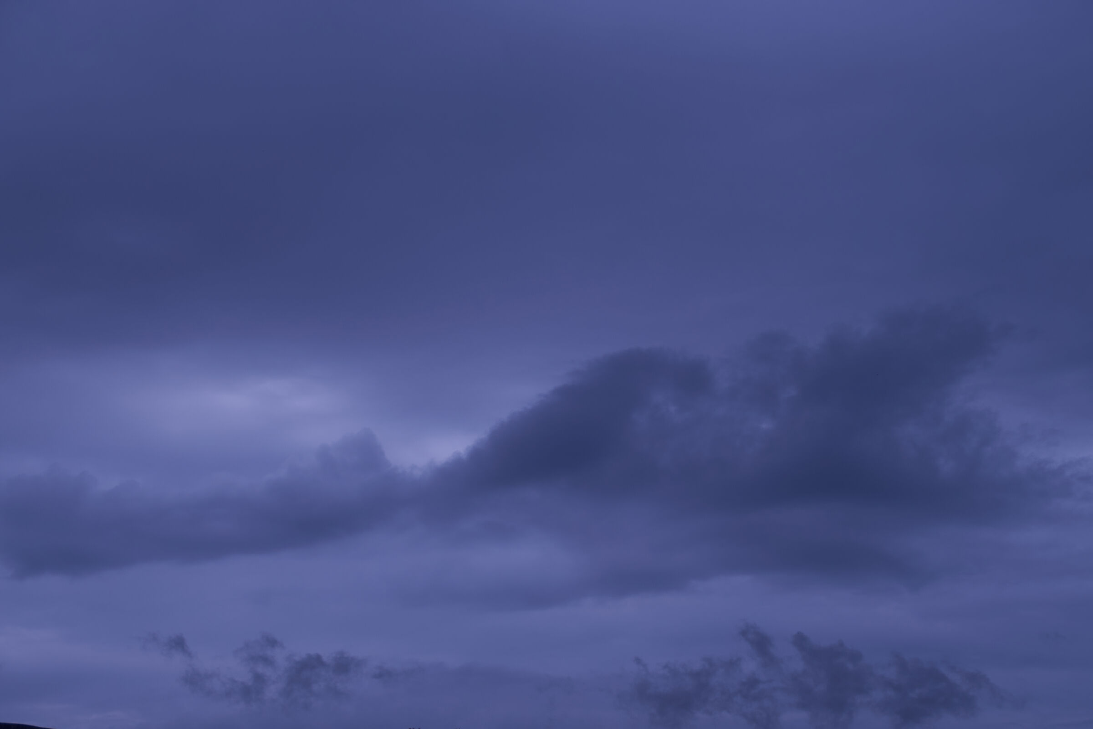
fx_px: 2277
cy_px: 364
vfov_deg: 18.2
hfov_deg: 27.0
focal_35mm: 75
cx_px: 546
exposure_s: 1/800
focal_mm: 50
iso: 50
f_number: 6.3
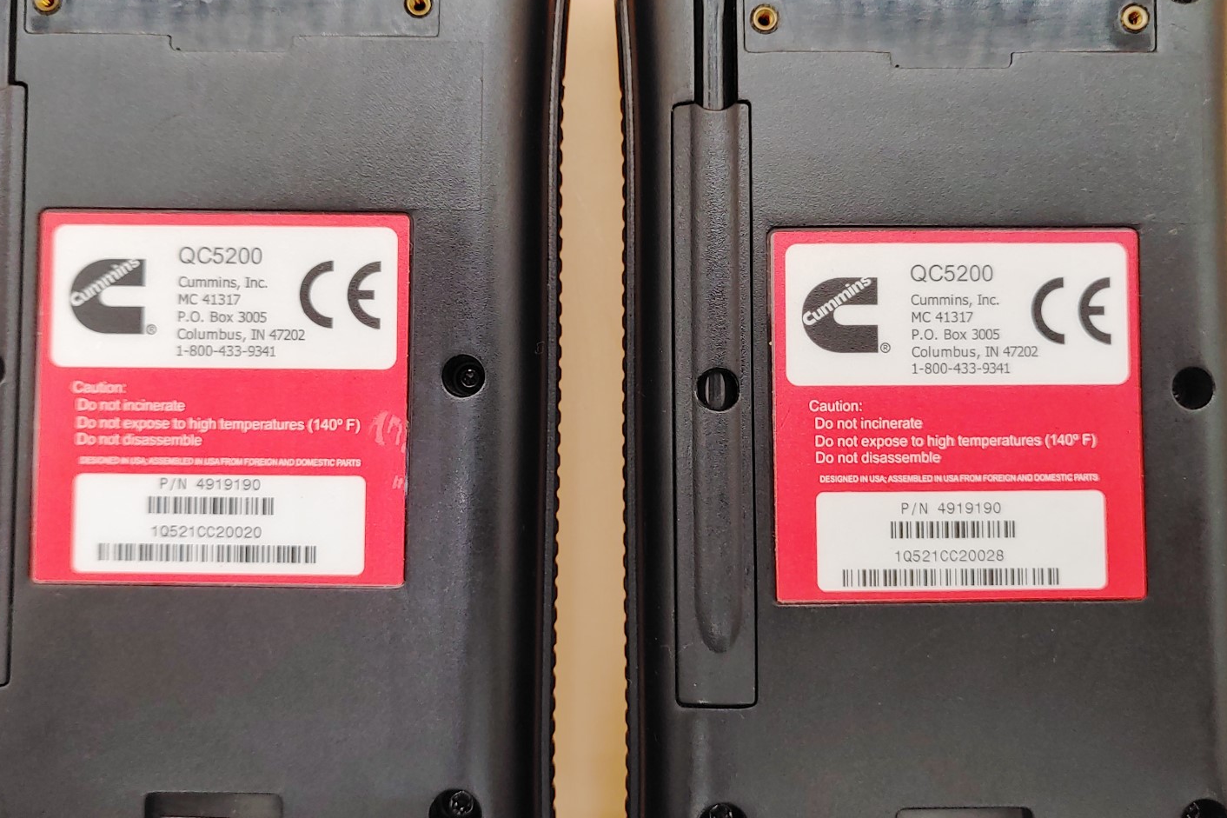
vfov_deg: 37.8
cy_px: 383
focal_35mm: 35
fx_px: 1193
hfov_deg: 54.4
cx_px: 605
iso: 50
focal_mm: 4.36
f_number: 1.8
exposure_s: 1/60
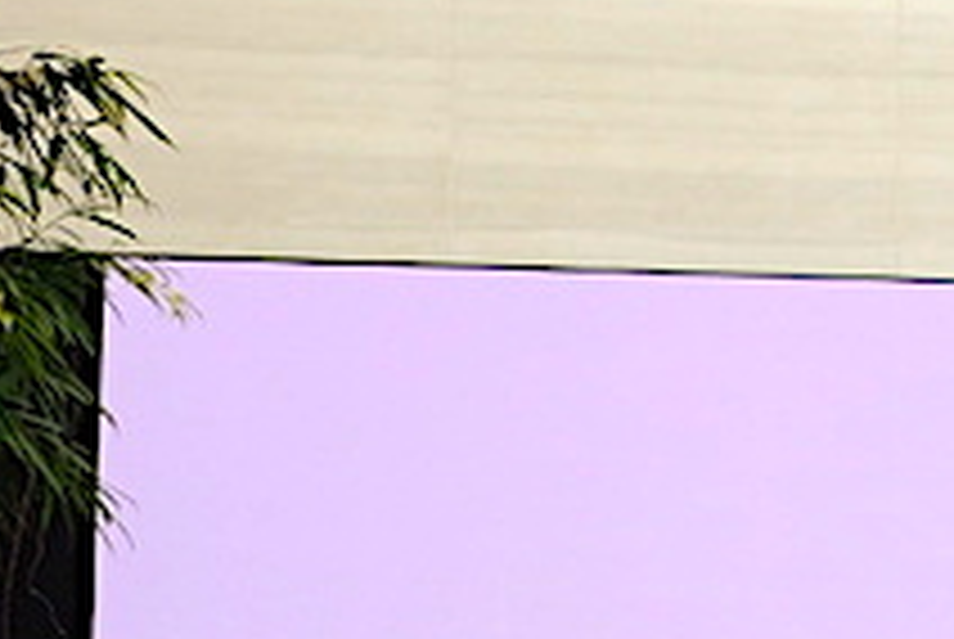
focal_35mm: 113
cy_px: 1006
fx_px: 2999
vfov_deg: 11.6
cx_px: 1530
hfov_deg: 16.2
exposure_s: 1/60
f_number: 3.5
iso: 250
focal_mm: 16
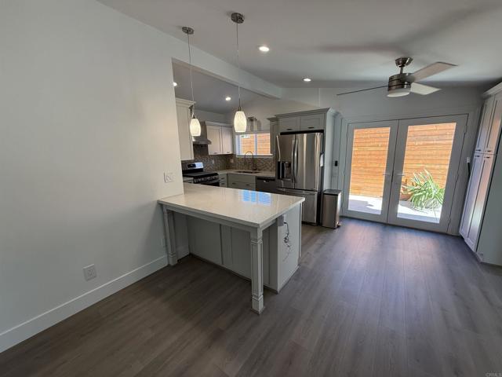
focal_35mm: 14
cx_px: 251
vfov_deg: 85.7
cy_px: 188
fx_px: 203
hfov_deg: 102.1
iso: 100
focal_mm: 2.22
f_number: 2.2
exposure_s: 1/120
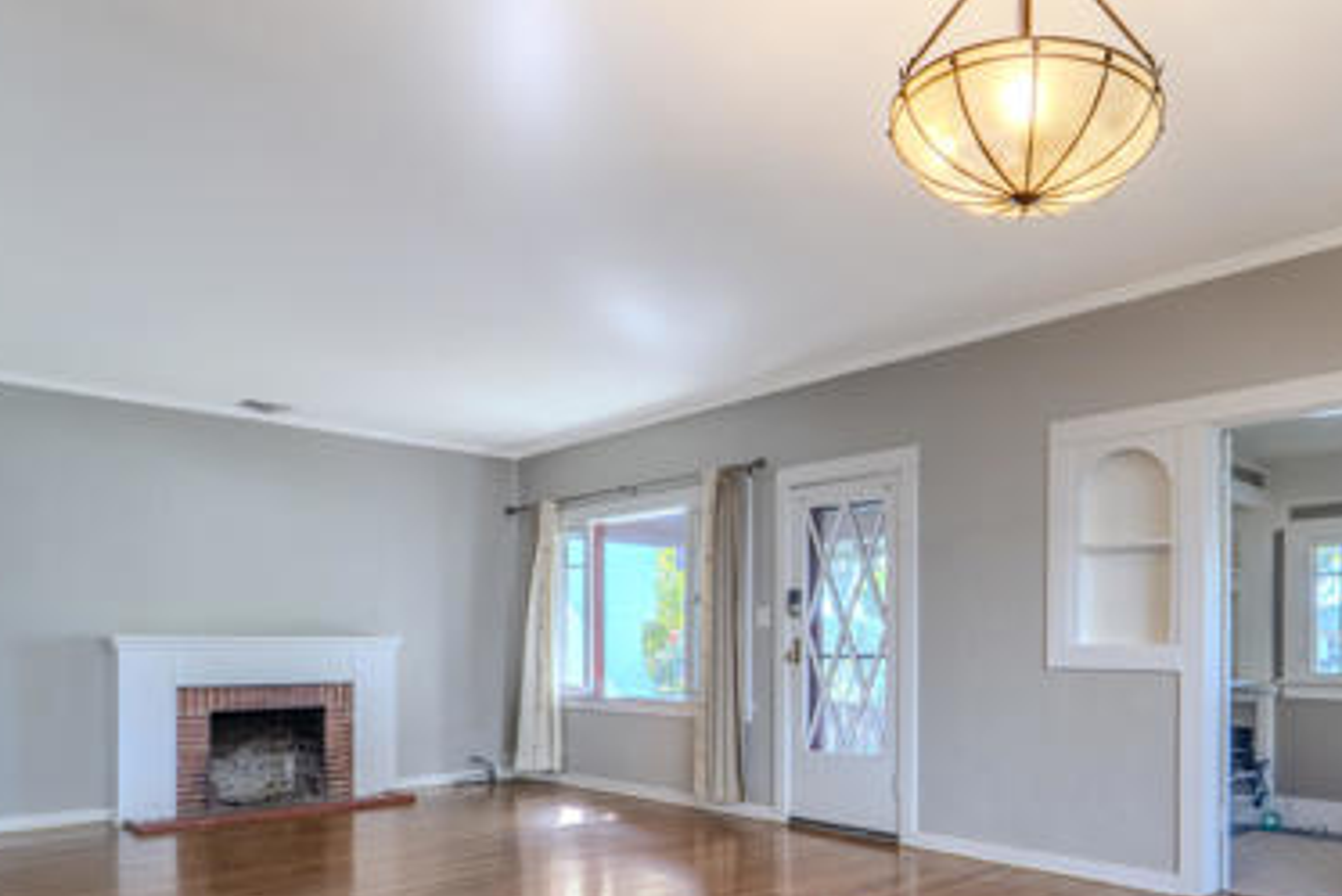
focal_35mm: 24
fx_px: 895
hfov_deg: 70.3
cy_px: 621
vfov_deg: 51.8
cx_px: 953
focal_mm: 14
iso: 100
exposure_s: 1/15
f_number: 8
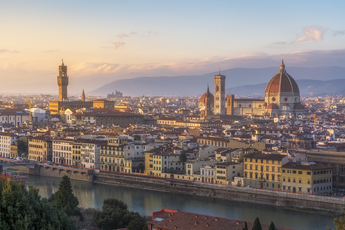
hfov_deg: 26.6
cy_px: 115
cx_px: 172
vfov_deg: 18.0
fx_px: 728
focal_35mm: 76
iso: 100
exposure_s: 1/80
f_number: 11
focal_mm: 76
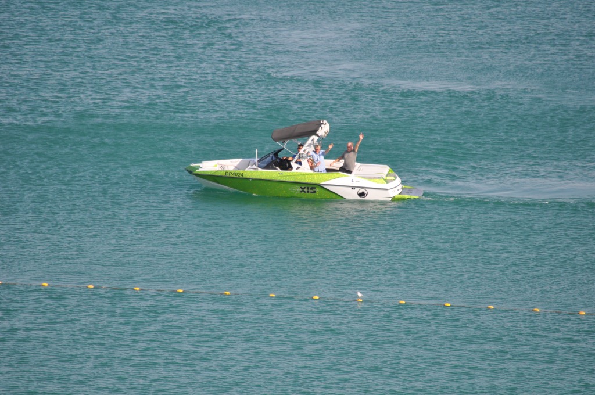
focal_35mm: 450
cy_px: 198
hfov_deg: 4.6
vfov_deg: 3.0
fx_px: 7428
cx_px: 298
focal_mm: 300
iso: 200
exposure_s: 1/750
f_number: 6.7
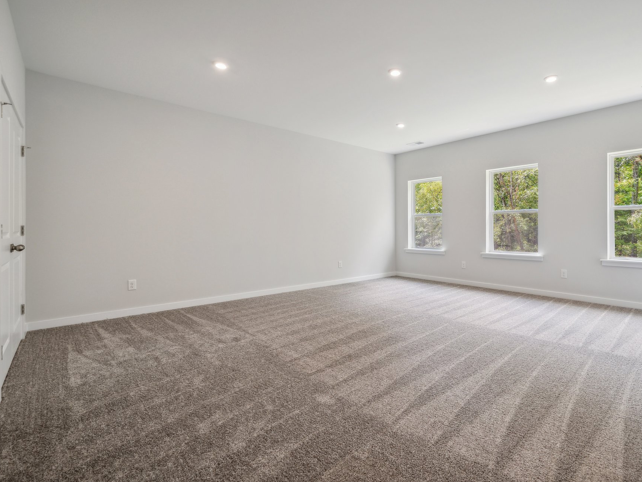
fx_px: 297
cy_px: 229
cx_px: 372
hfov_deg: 93.7
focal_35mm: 16
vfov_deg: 78.0
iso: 160
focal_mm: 14
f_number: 7.1
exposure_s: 1/30
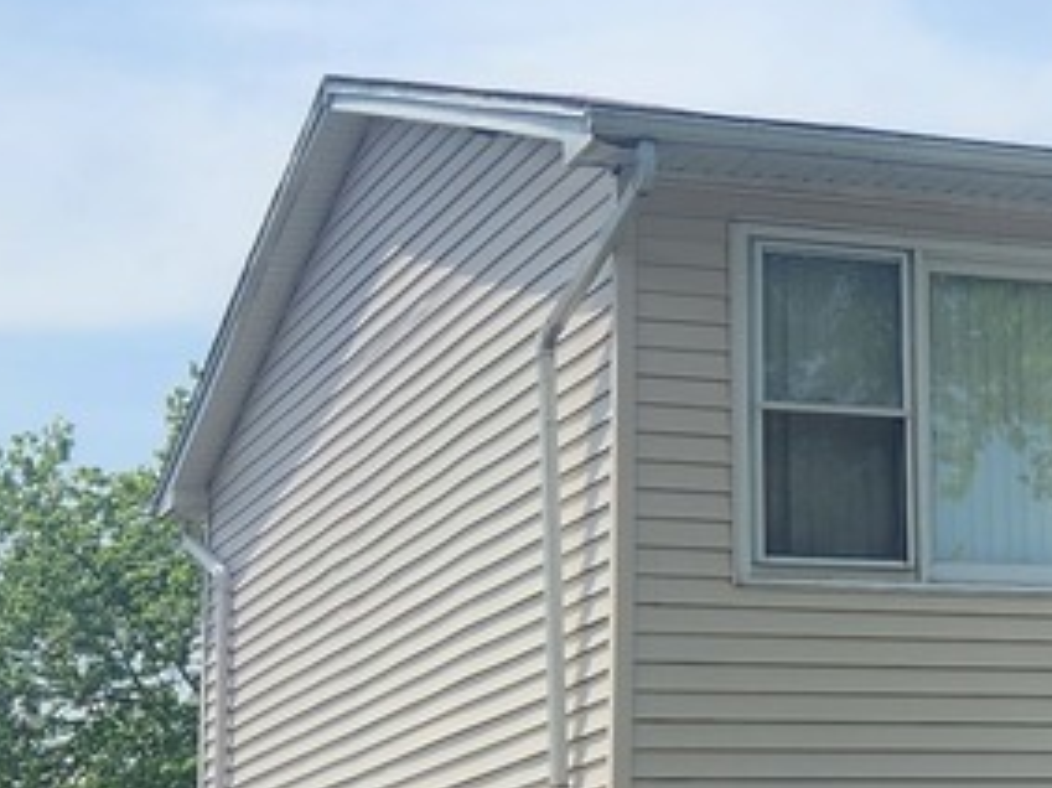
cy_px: 387
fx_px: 3554
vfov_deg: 12.7
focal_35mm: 117
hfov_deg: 15.7
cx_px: 1487
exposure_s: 1/2259
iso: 20
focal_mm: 5.4
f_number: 1.8
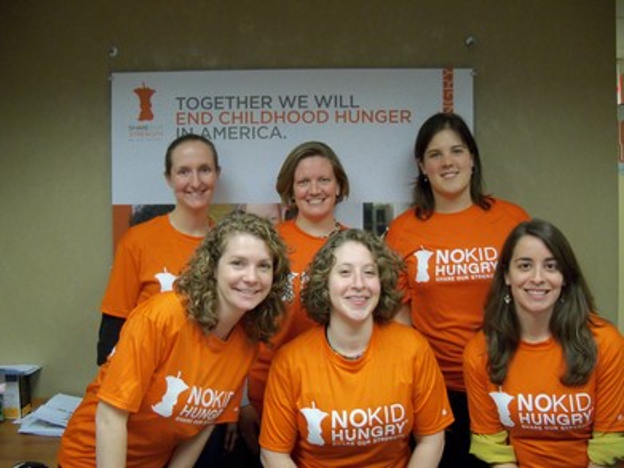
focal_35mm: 35
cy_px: 234
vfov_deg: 40.7
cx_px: 312
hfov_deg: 52.6
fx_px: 631
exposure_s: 1/40
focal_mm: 6.2
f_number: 3.5
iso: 400
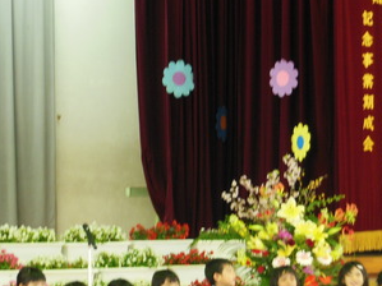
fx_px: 2195
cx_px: 244
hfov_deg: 9.9
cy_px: 223
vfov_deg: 7.4
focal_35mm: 199
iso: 400
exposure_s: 1/8
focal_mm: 22.1
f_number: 5.7
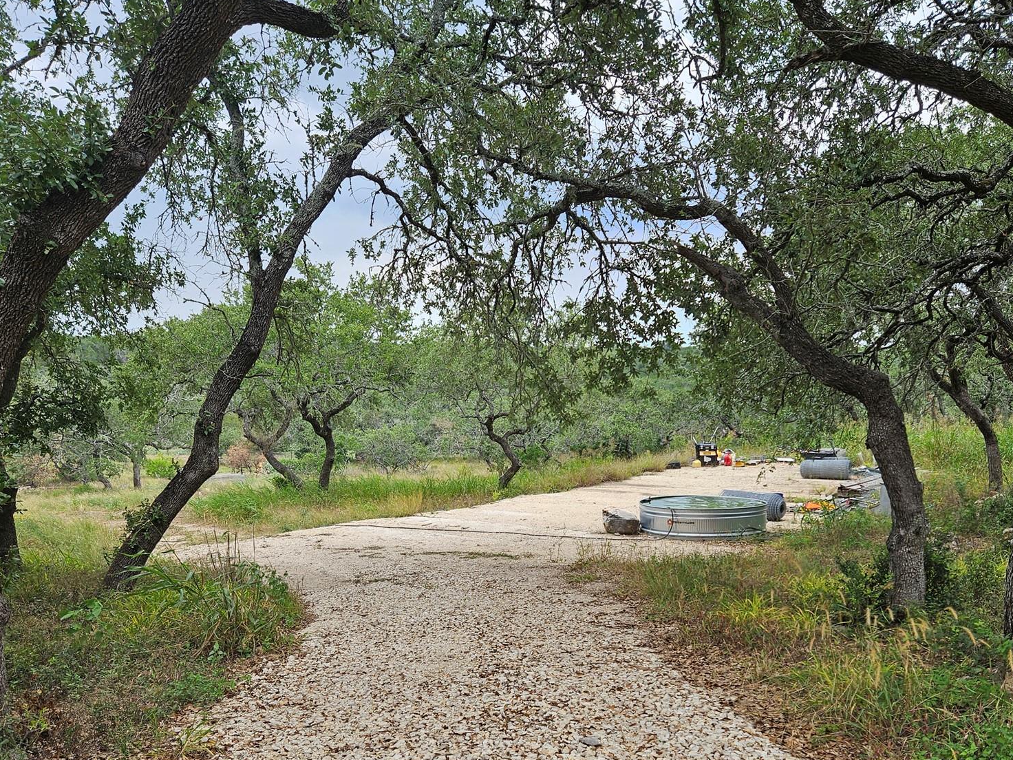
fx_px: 936
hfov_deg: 56.7
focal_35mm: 32
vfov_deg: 43.6
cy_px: 500
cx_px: 548
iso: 25
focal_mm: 5.4
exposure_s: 1/511
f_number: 1.8
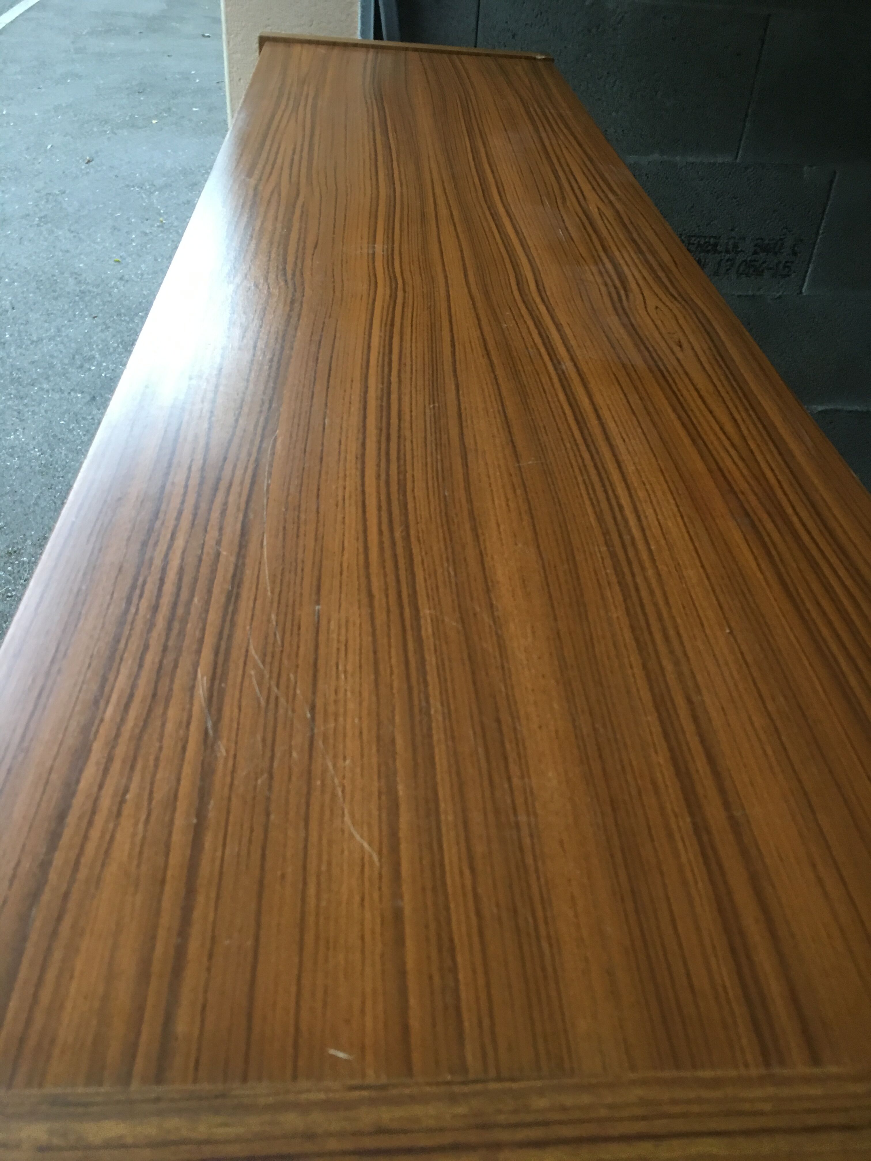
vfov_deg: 61.7
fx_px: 973
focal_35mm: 29
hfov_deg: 48.2
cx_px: 436
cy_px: 580
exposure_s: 1/17
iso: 80
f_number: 2.2
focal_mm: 4.15
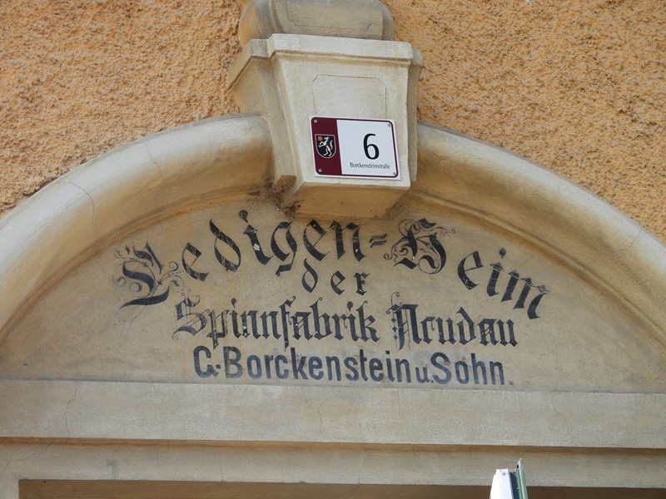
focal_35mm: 150
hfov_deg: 13.2
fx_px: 2886
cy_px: 250
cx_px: 333
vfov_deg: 9.9
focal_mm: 26.8
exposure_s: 1/320
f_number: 4.5
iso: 100
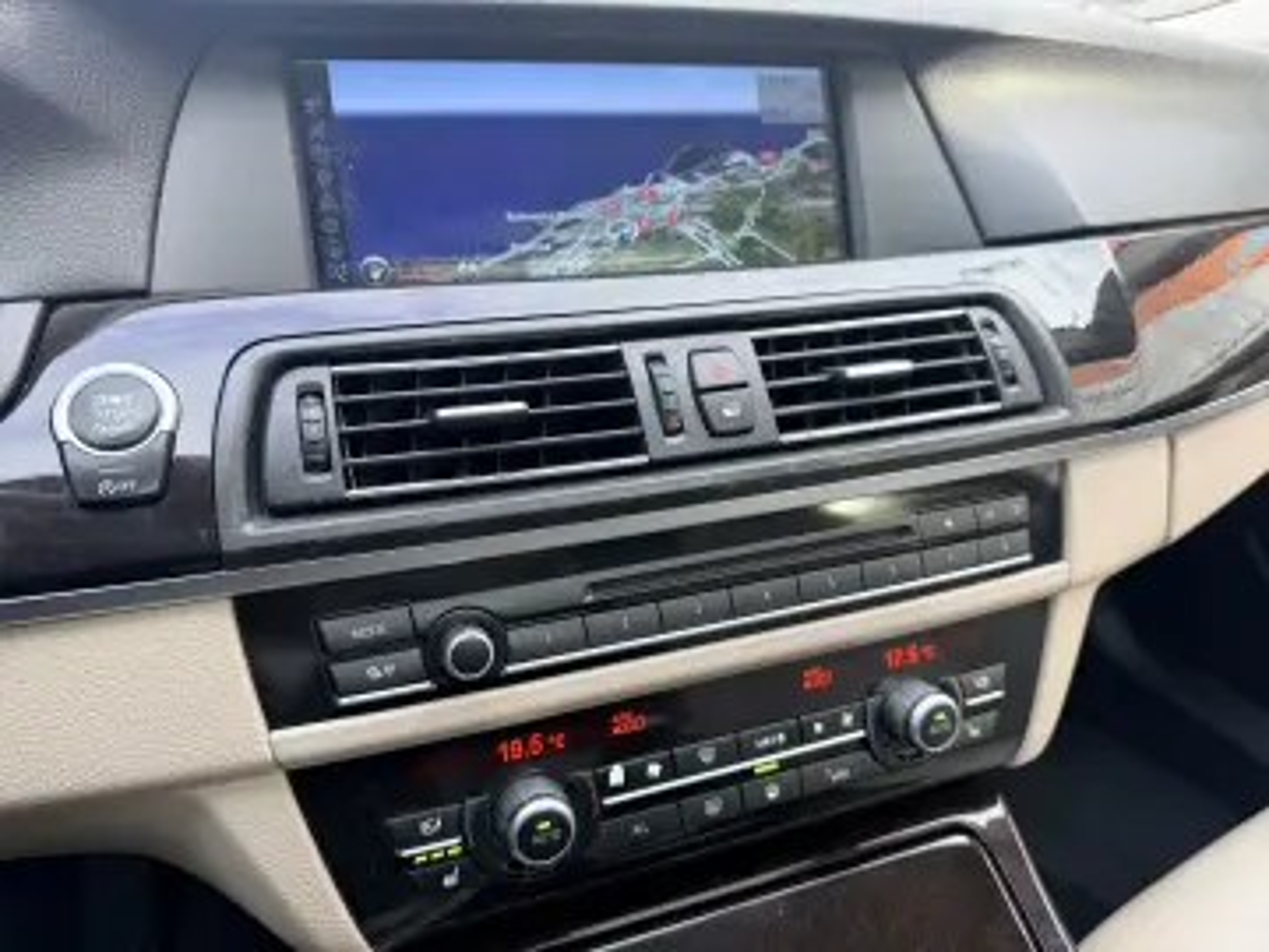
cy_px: 476
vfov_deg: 56.8
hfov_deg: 71.6
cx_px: 634
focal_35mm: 24
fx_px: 880
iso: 100
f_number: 1.78
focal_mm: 6.76
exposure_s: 1/121
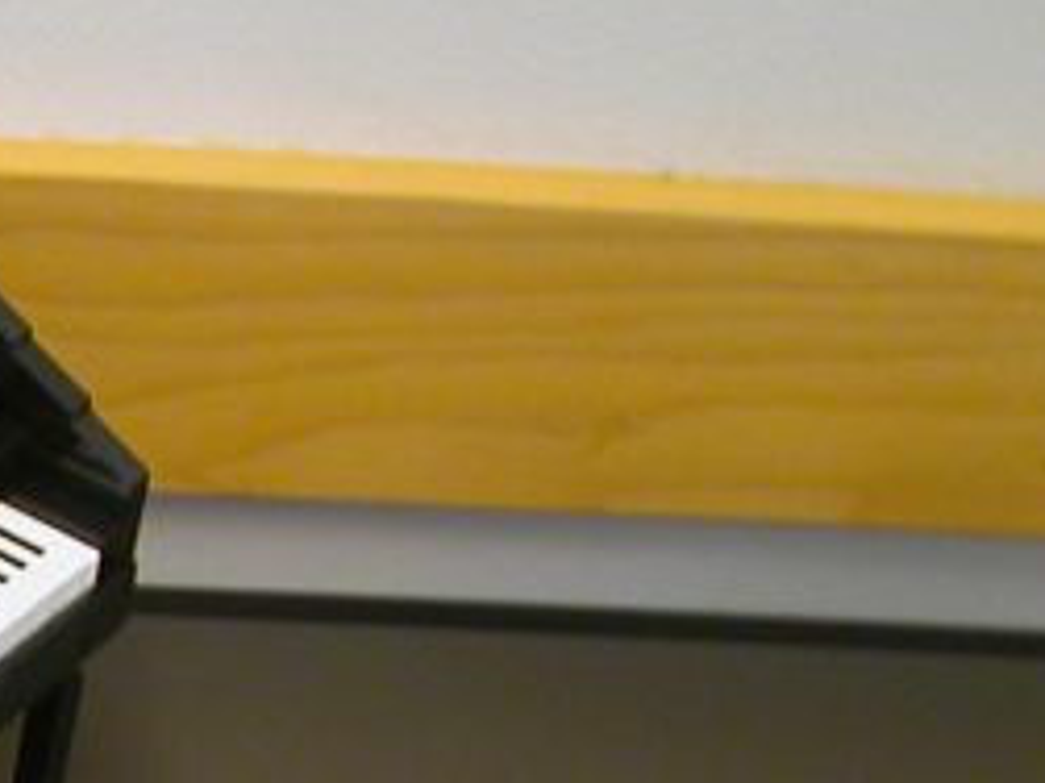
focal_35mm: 118
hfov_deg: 15.5
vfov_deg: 12.1
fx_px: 3561
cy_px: 1066
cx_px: -495
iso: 100
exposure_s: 1/10.1
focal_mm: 5.6
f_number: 2.7
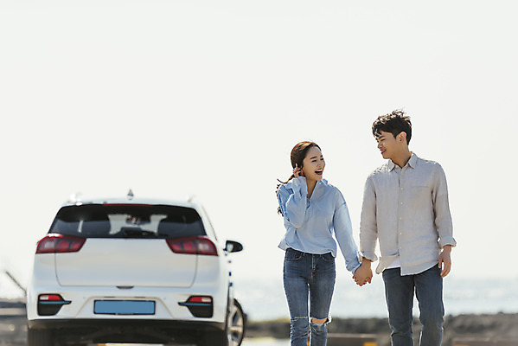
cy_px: 173
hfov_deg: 11.1
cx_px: 259
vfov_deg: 7.4
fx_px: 2663
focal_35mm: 185
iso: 100
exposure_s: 1/5000
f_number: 2.8
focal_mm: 185
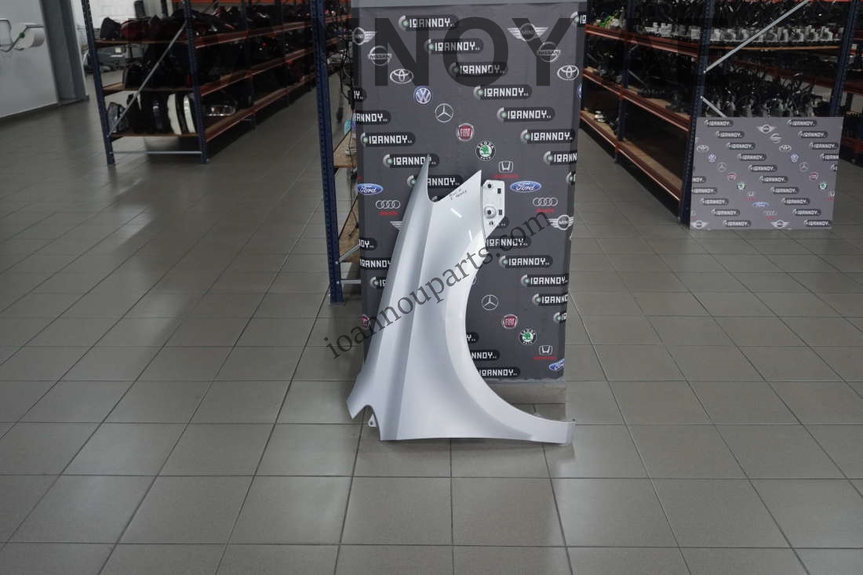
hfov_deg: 61.9
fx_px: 719
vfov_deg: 43.6
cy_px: 288
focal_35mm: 30
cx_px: 432
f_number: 4
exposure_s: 1/160
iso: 1250
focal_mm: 20
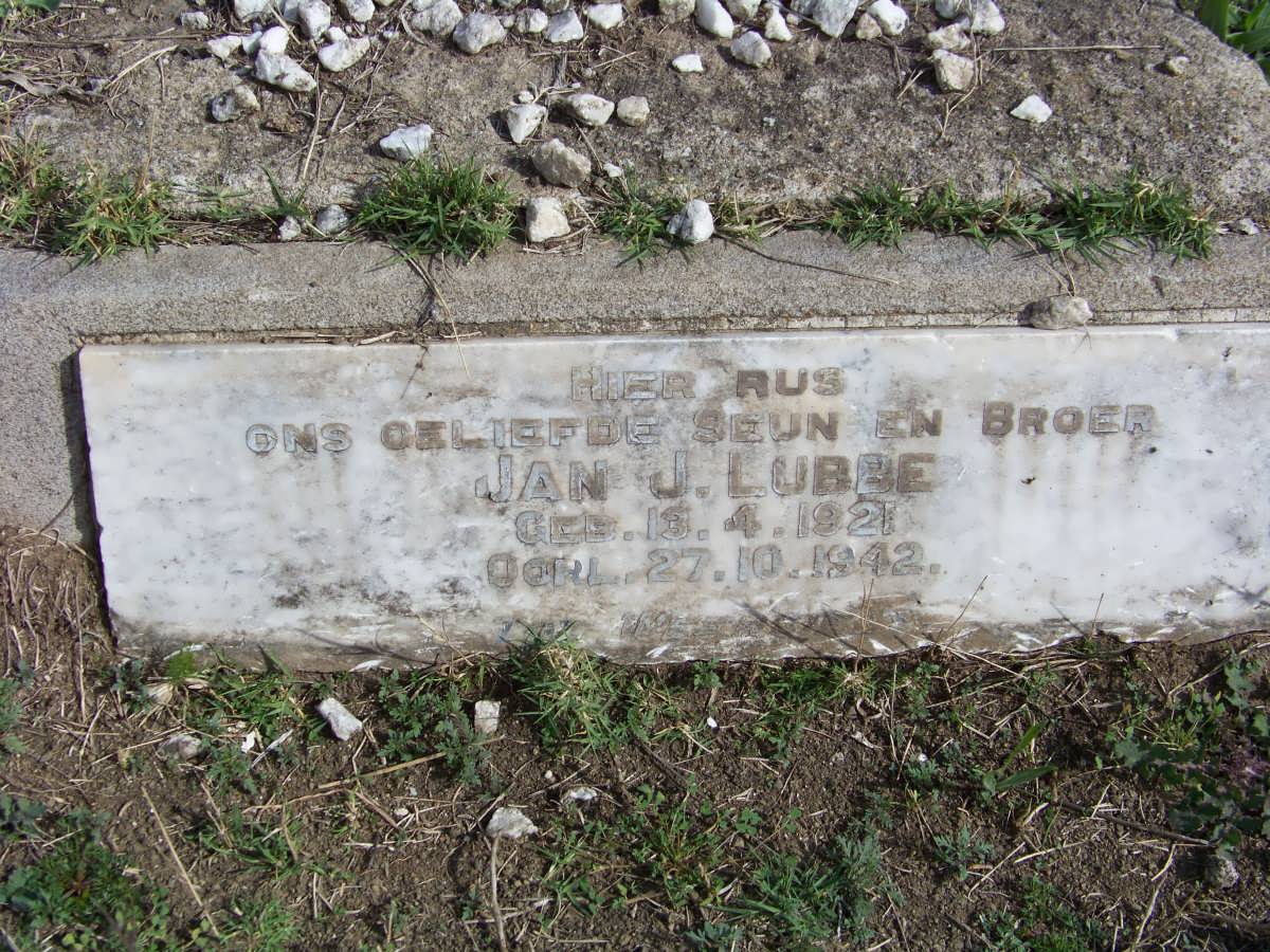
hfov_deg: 38.9
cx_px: 635
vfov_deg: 29.7
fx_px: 1798
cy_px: 476
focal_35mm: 49
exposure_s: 1/640
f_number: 4
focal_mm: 7.6
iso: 64
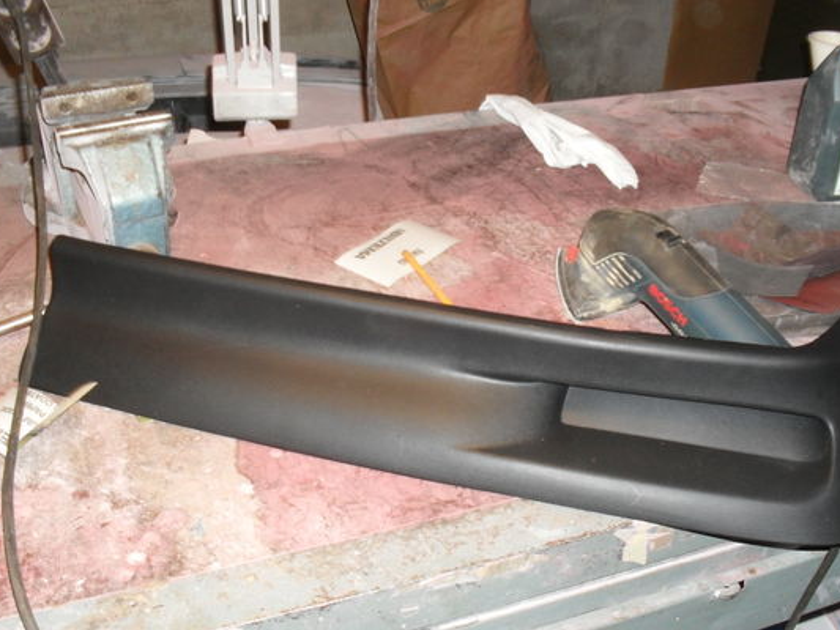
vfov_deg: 34.3
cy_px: 353
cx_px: 455
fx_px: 1019
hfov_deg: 44.7
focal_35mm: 42
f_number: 3.2
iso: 200
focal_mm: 6.3
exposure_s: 1/45
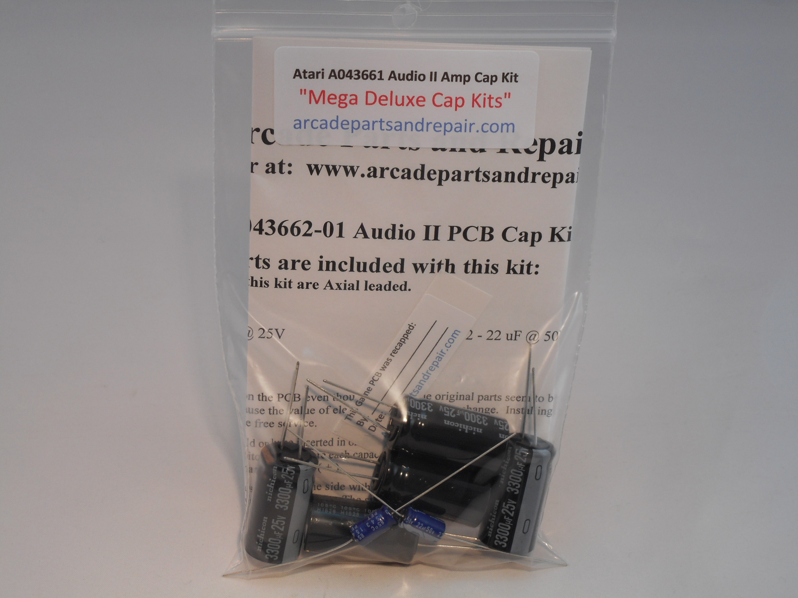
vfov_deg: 21.9
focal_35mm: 67
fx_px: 1545
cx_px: 399
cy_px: 299
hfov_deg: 29.0
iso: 110
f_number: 5.3
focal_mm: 12
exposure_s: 1/30
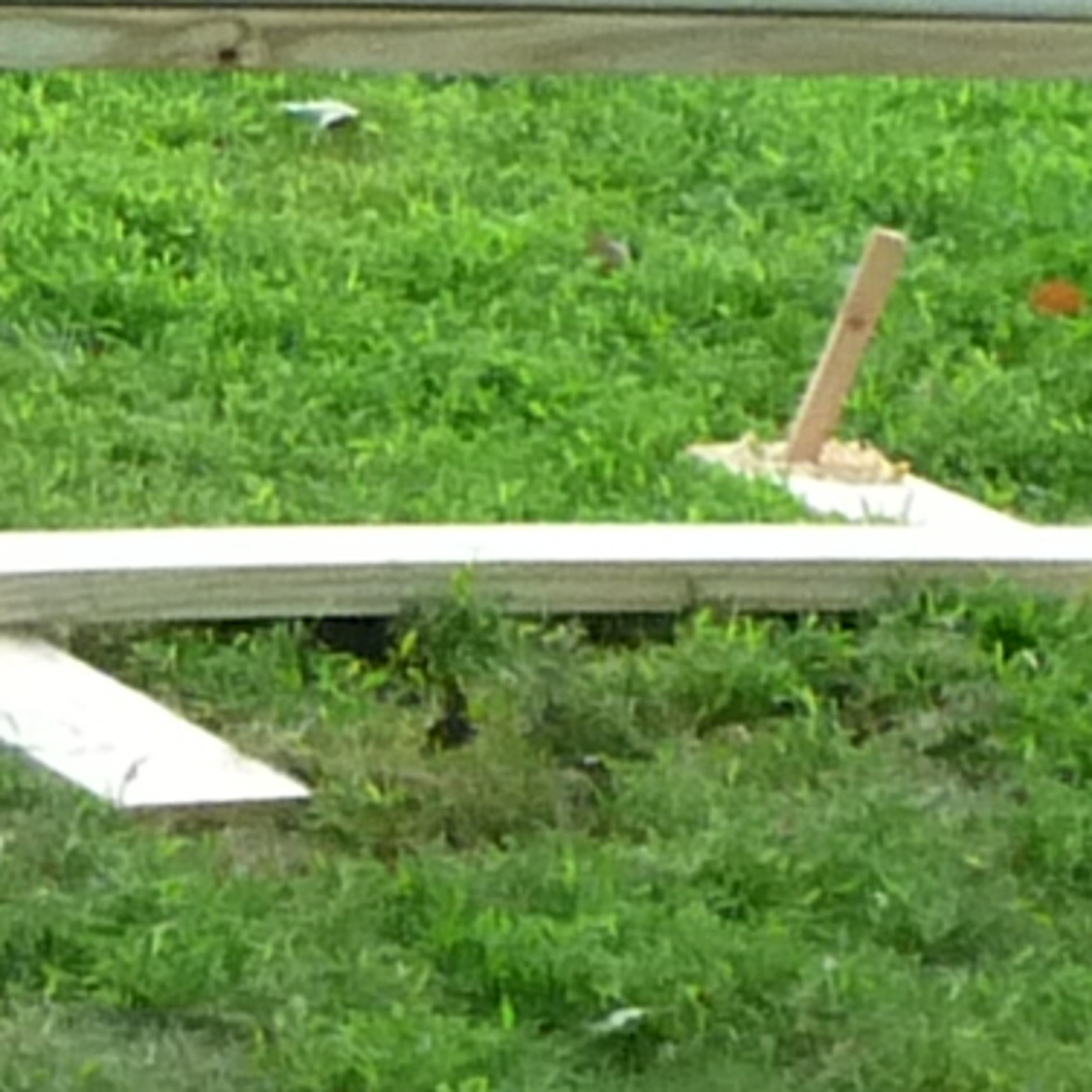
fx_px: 8708
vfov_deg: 7.2
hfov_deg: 6.9
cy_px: 354
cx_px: -1289
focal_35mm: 244
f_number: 3.4
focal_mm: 5
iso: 250
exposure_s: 1/30
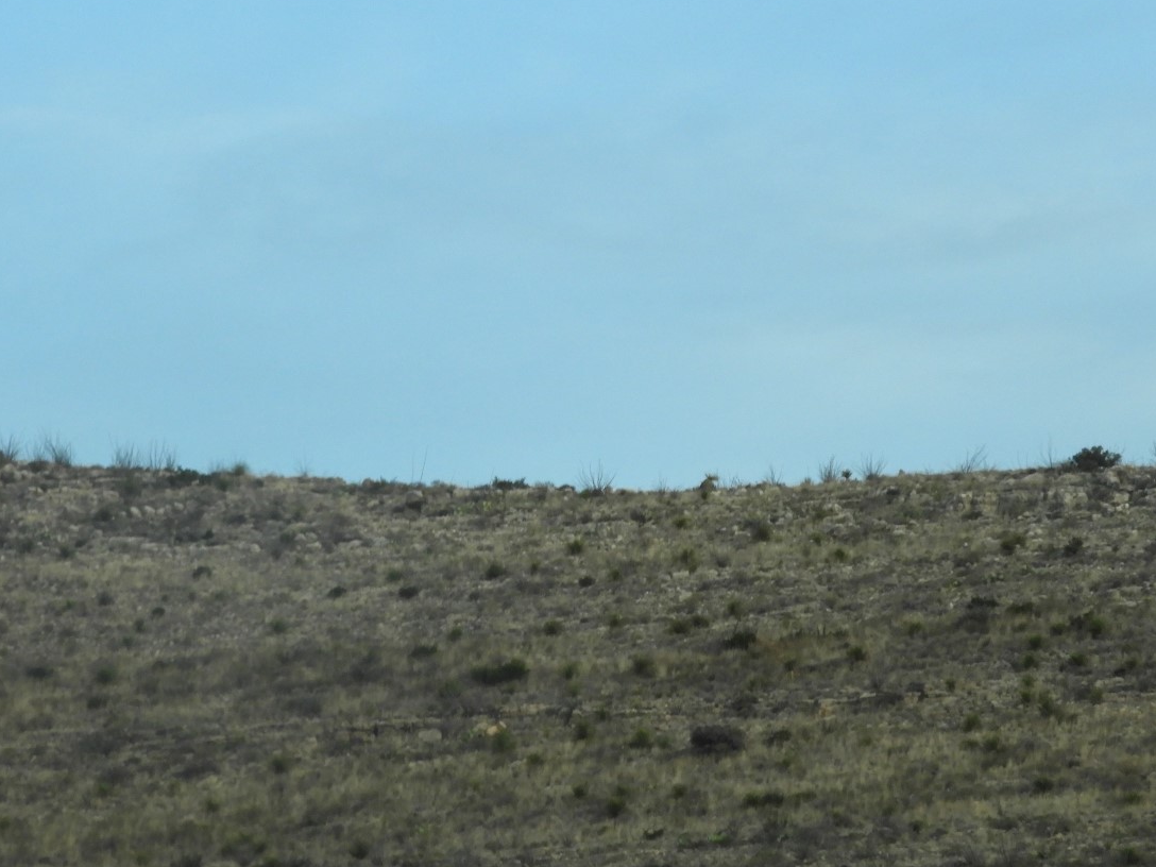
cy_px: 405
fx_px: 11054
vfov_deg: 4.5
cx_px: 606
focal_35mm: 331
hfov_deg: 6.0
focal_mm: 44.8
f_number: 5.5
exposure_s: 1/125
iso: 400
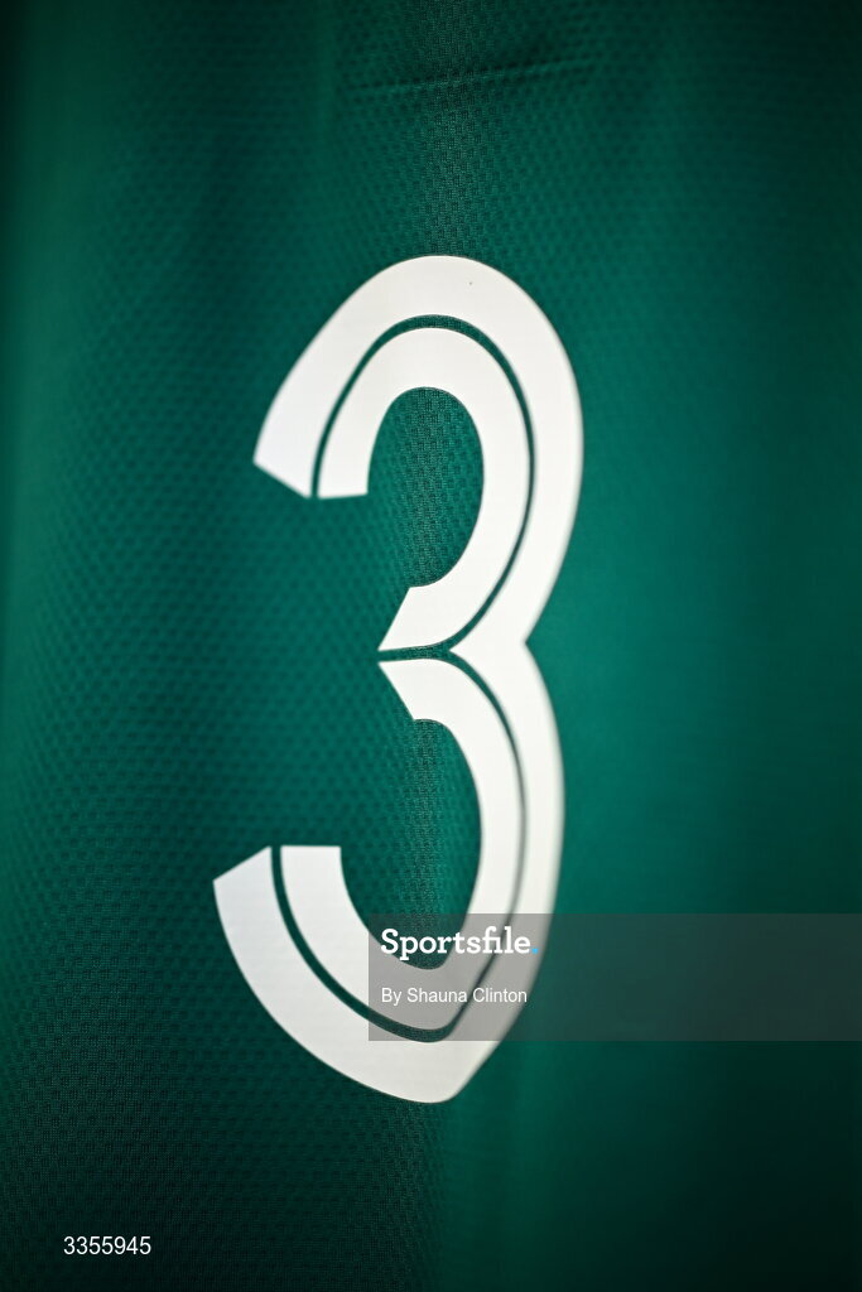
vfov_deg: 19.5
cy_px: 646
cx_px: 431
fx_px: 3770
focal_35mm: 105
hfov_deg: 13.0
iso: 500
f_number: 1.4
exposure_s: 1/400
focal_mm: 105
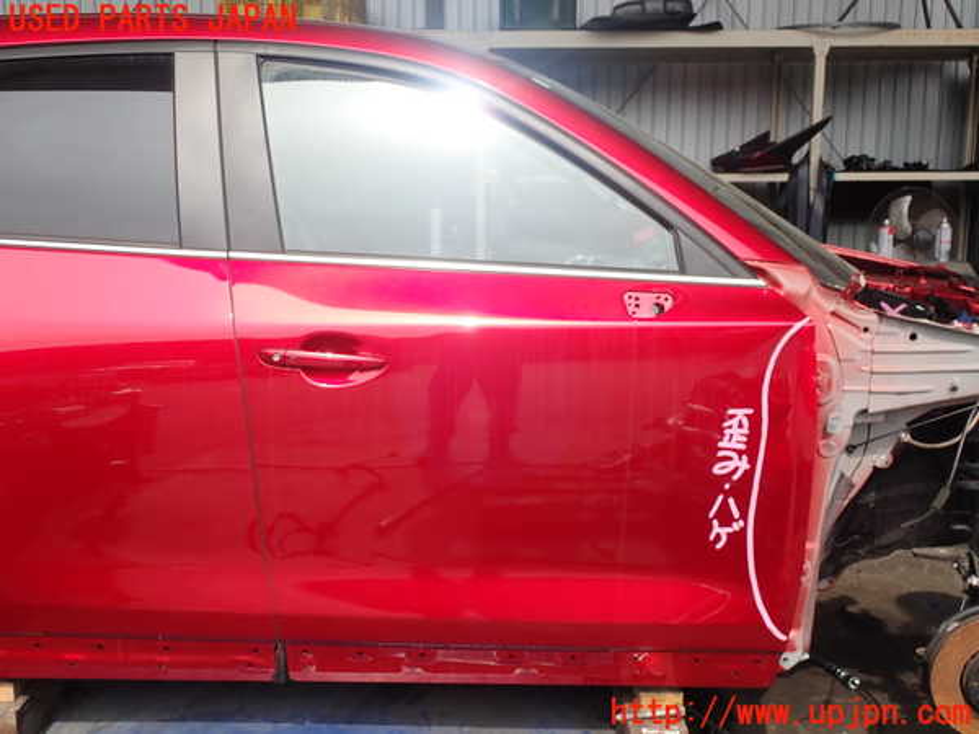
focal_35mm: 38
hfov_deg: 49.0
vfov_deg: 37.7
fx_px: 1075
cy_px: 367
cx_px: 490
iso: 100
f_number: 3.5
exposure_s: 1/320
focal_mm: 6.86
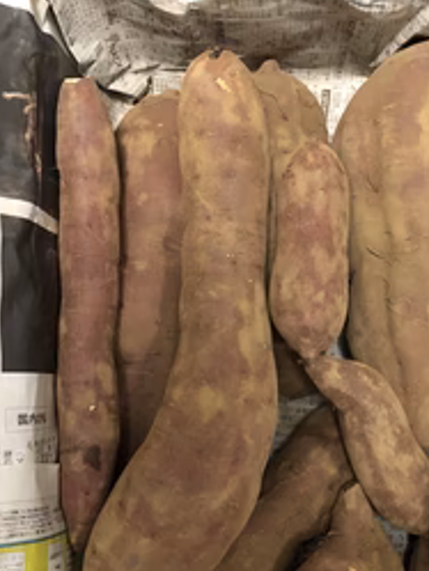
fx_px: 743
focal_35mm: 45
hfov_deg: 31.6
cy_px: 406
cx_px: 323
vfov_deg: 41.2
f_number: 1.8
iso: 100
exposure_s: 1/6
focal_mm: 3.99
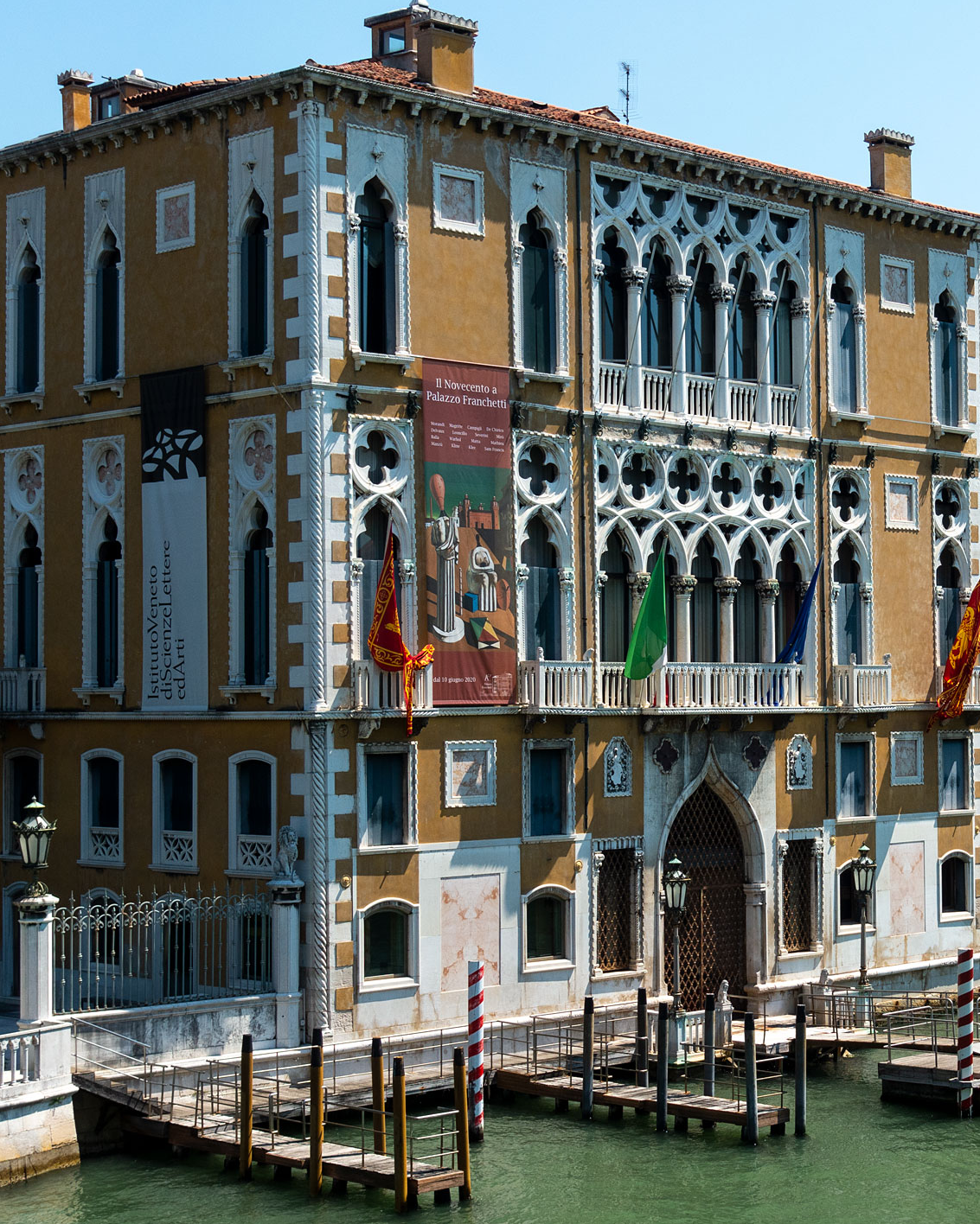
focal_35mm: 63
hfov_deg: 23.9
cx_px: 746
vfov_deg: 30.0
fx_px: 2284
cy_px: 607
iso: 125
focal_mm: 16.17
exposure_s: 1/160
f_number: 4
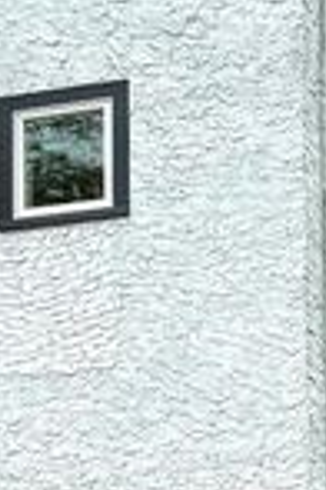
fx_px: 1657
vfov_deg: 16.7
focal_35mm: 122
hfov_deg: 11.0
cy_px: 140
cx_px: -106
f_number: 1.6
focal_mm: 5.96
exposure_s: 1/2342
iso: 50
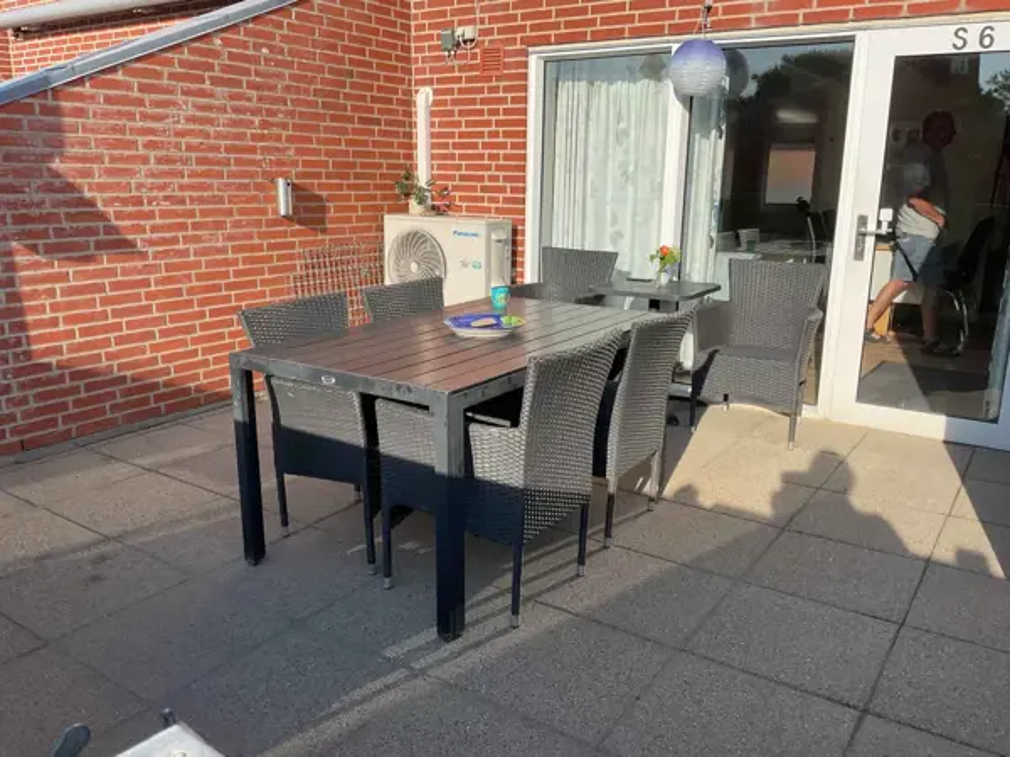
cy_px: 378
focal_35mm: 29
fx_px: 846
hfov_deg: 61.7
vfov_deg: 48.2
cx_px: 505
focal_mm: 3
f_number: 1.8
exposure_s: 1/1195
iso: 16
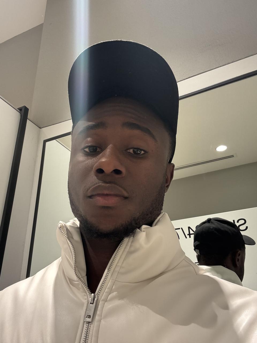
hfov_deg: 46.8
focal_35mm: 30
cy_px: 172
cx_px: 128
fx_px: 297
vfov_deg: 60.0
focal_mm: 2.69
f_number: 1.9
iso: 125
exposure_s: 1/50
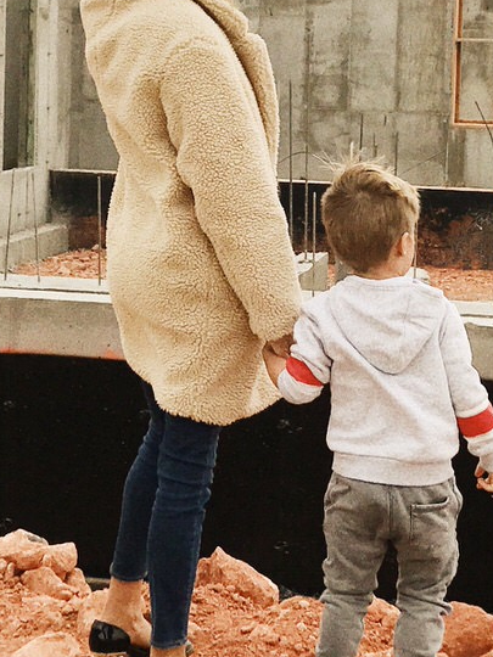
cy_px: 97
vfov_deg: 20.5
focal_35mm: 94
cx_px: 282
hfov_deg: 15.7
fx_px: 1785
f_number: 1.8
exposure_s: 1/921
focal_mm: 3.99
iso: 20
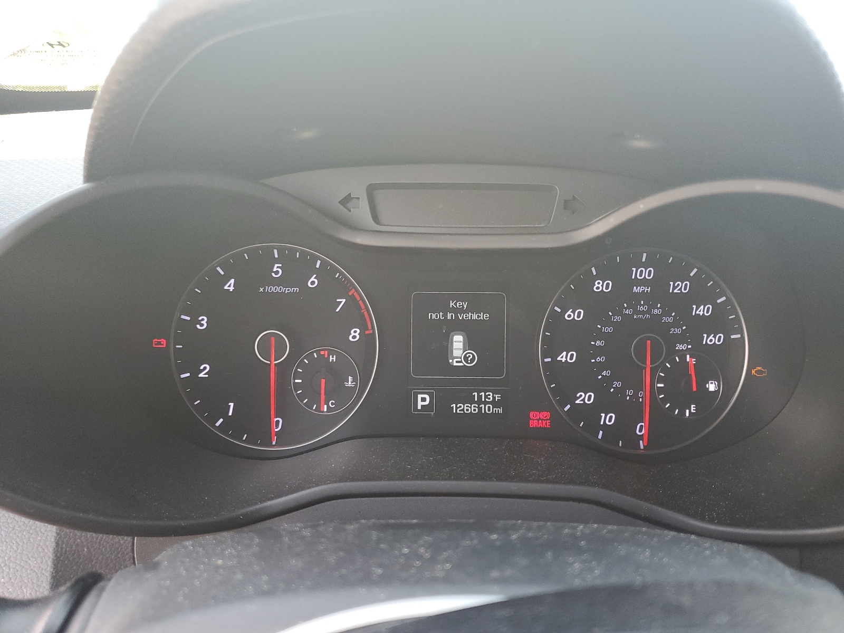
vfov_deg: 53.1
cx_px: 422
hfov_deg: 67.3
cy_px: 316
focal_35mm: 26
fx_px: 634
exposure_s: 1/120
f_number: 1.5
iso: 98
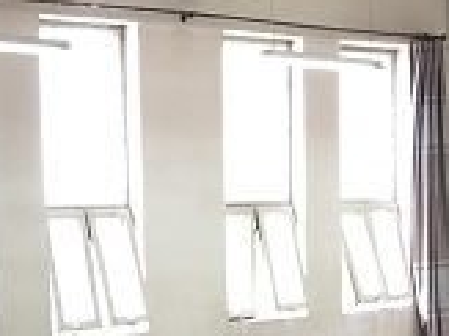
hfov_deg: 16.8
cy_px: 556
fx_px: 1478
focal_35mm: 114
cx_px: -28
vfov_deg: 12.2
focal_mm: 4.15
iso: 50
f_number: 2.2
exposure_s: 1/33
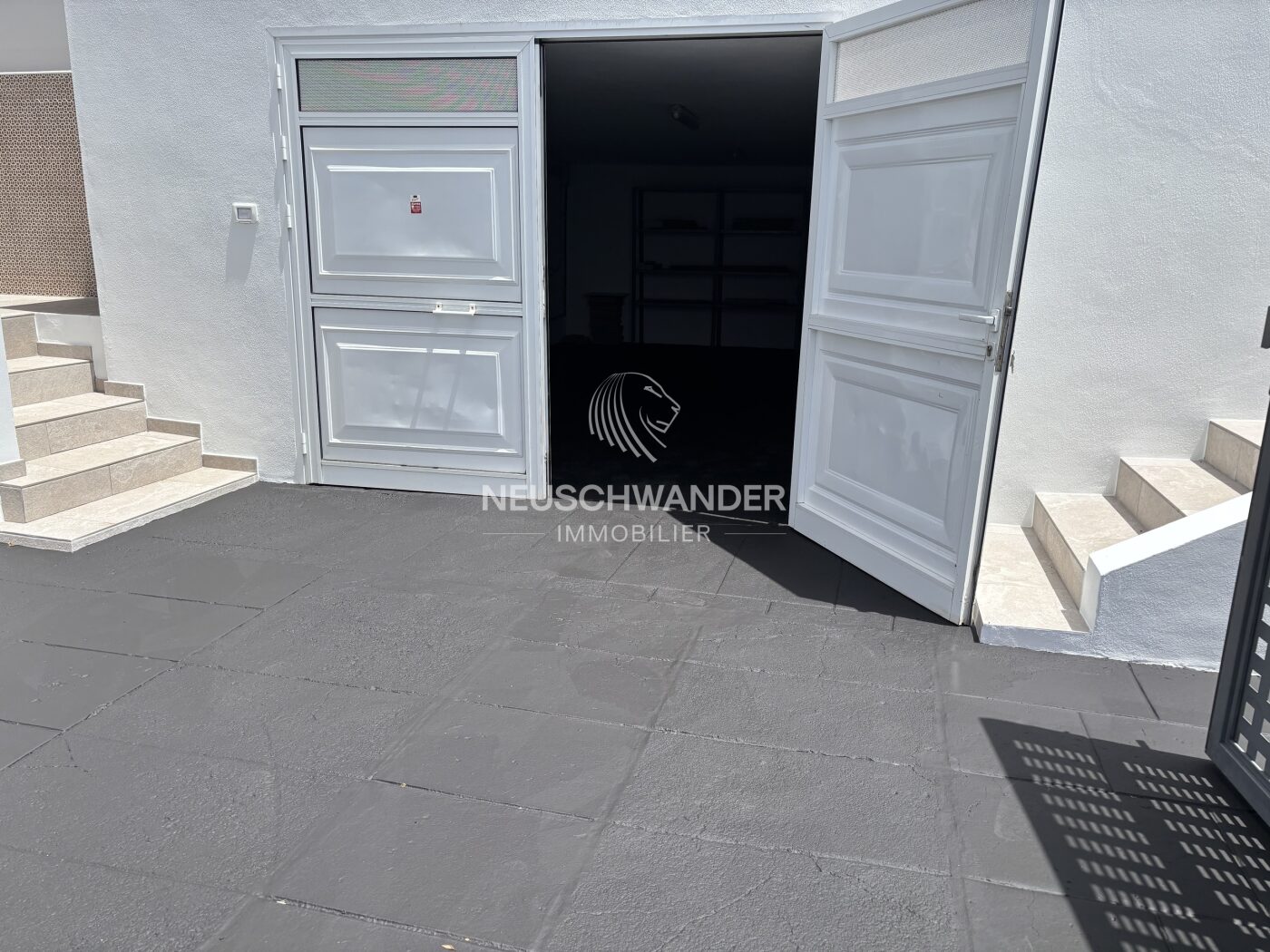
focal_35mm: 26
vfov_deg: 53.1
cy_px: 476
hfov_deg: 67.3
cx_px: 635
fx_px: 954
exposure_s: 1/3413
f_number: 1.6
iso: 50
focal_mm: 5.96
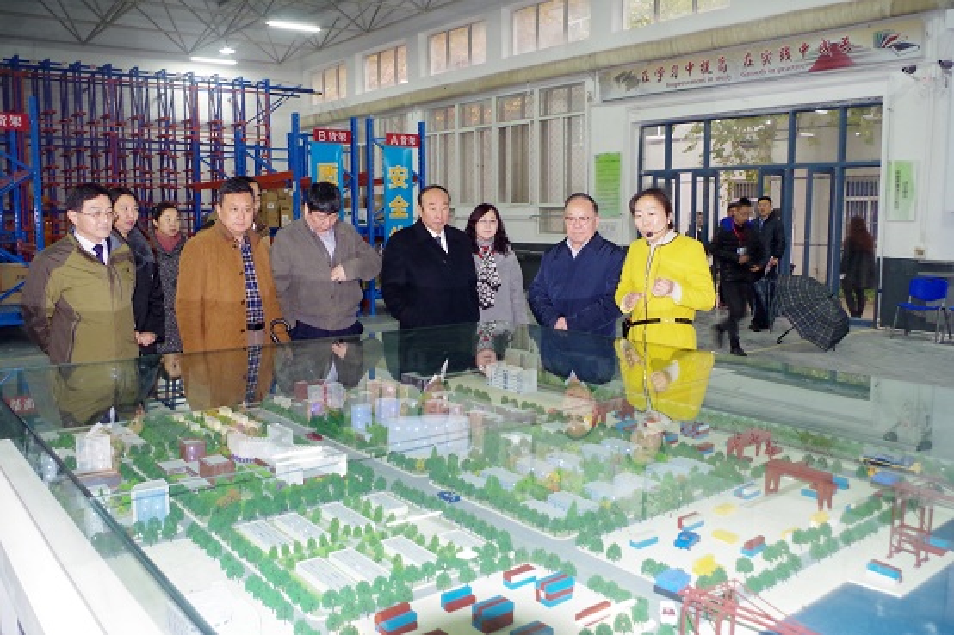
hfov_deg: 61.9
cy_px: 318
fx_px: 795
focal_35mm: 30
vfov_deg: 43.6
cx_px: 477
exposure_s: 1/13
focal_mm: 20
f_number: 5.6
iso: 1600
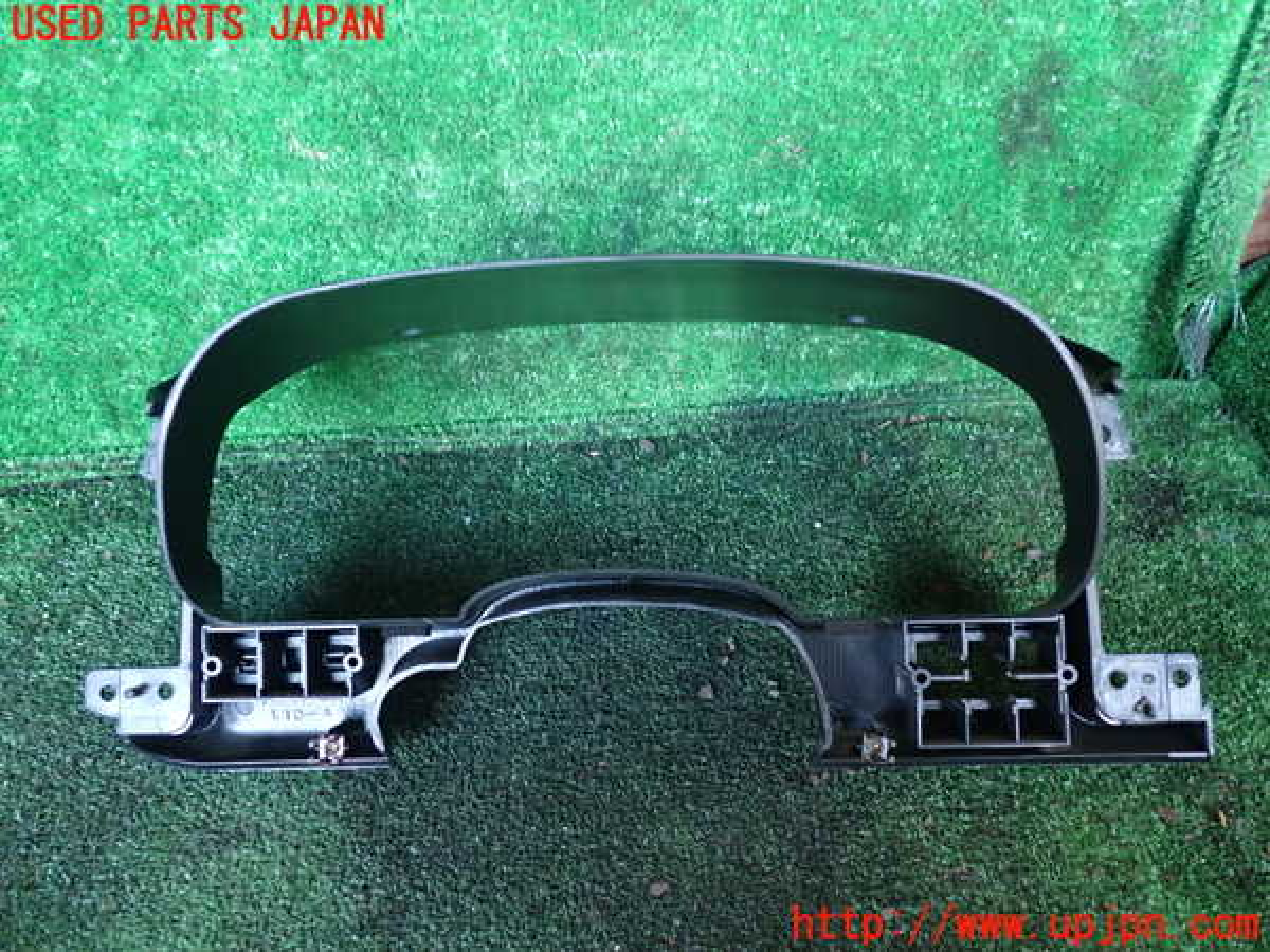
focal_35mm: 30
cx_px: 635
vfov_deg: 46.8
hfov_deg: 60.0
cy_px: 476
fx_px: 1101
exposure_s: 1/15
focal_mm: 5.4
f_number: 2.3
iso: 800
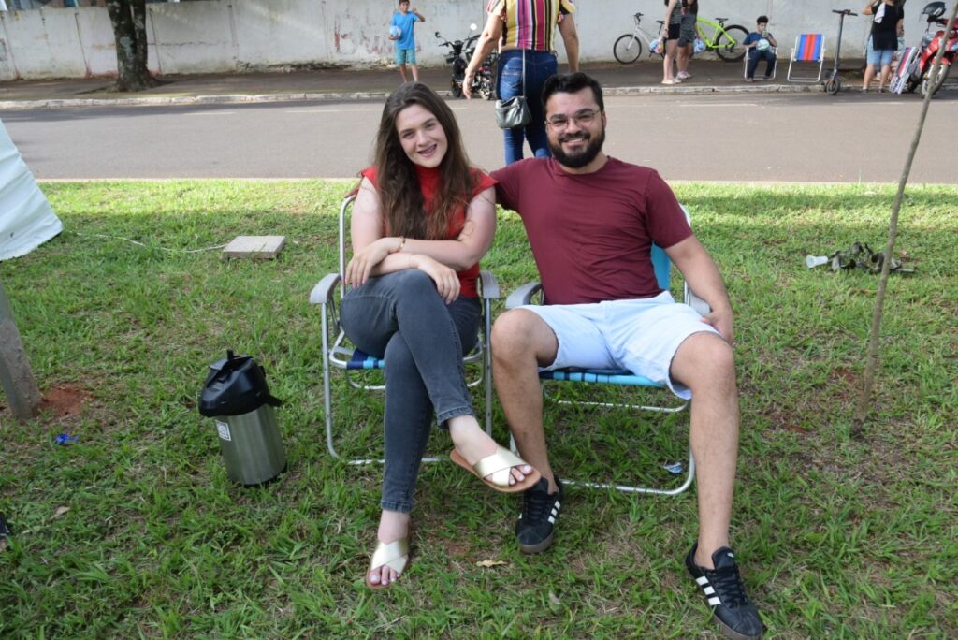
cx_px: 479
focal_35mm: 27
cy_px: 320
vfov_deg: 48.0
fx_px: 719
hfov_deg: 67.4
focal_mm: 18
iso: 400
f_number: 7.1
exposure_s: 1/200
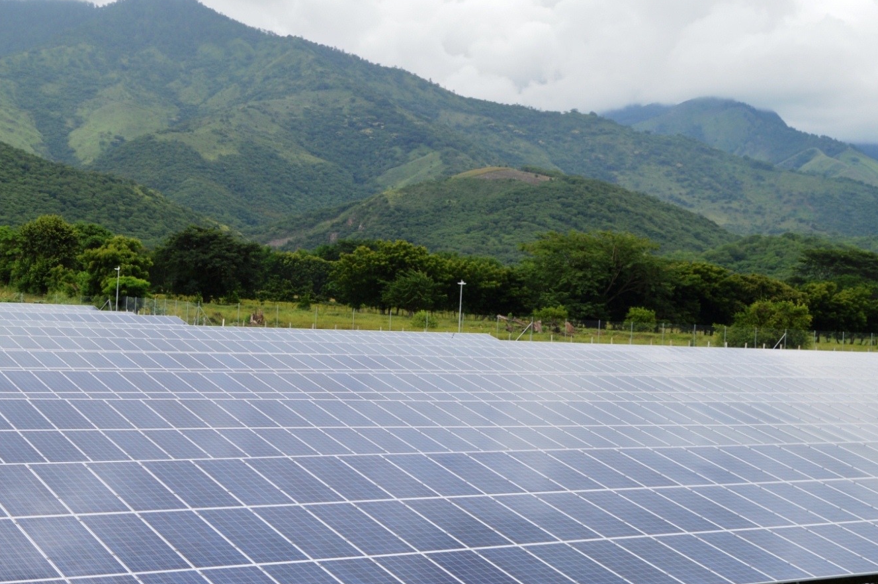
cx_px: 224
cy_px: 299
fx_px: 1364
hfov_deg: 34.9
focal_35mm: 56
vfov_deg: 24.1
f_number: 8
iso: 100
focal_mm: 24
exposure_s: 1/250
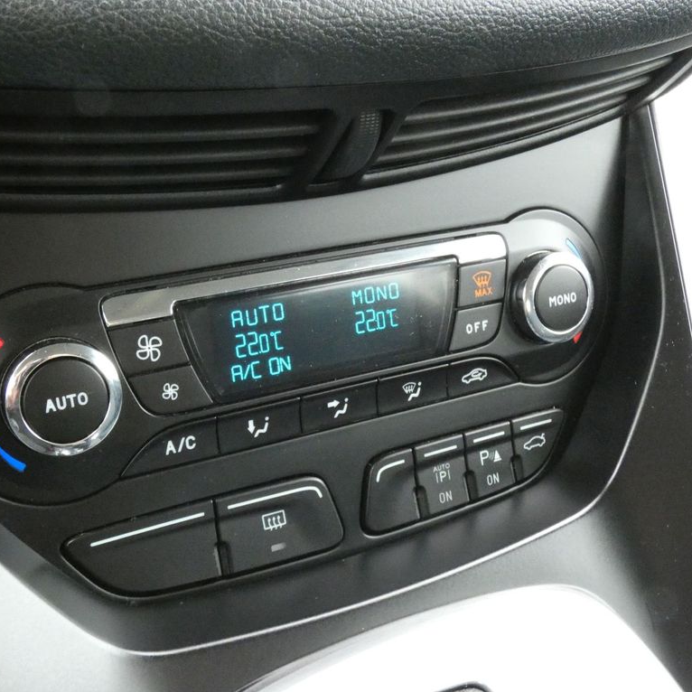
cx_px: 294
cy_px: 346
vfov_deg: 42.8
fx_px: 882
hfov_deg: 42.7
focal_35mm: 39
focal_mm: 6
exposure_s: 1/40
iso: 1600
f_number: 5.6
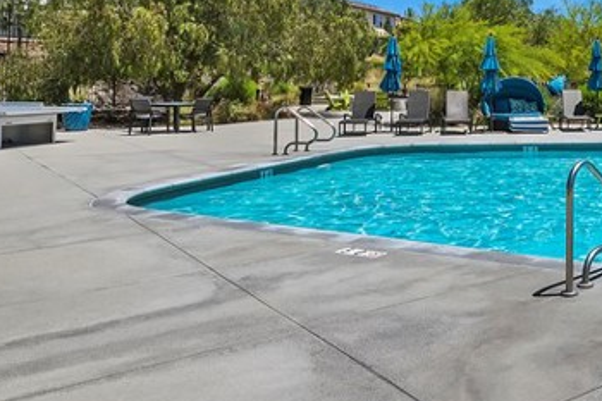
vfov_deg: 31.3
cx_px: 666
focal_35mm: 41
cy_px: 49
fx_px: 685
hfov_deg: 38.9
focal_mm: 14
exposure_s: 1/400
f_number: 20
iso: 500
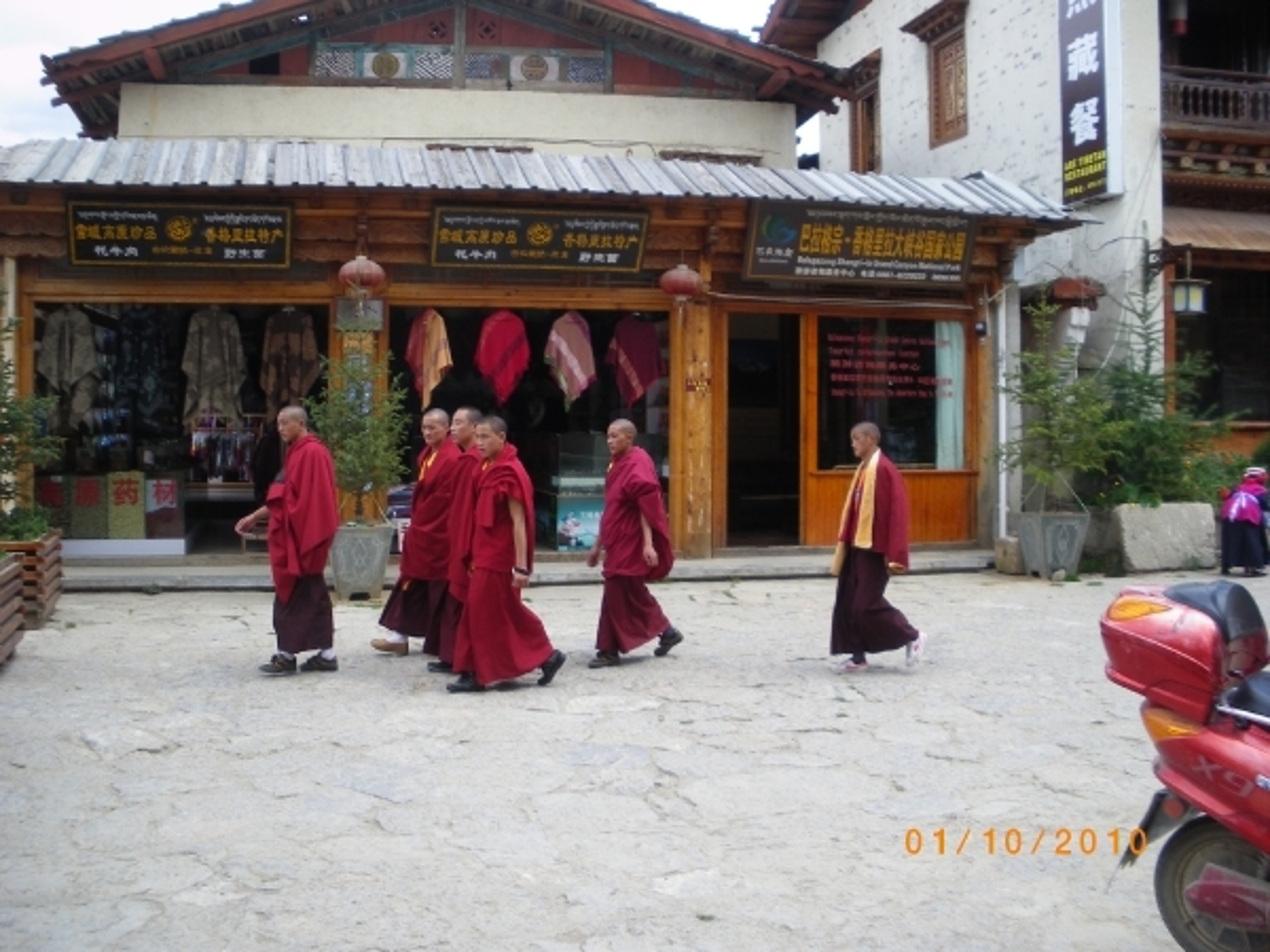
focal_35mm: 36
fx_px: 1321
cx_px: 635
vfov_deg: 39.7
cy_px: 476
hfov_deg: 51.4
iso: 80
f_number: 3.5
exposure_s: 1/200
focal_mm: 6.3
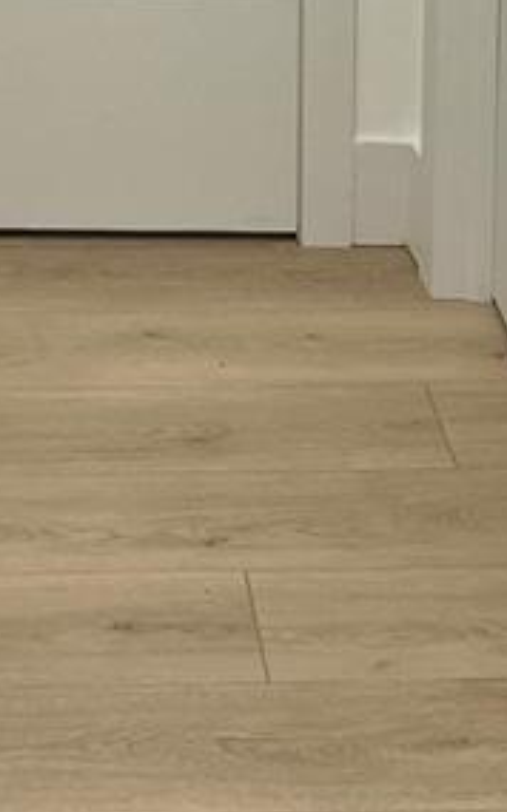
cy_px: -464
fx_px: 2566
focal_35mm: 116
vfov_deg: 16.2
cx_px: -17
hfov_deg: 11.2
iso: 50
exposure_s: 1/160
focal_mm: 5.7
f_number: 1.5
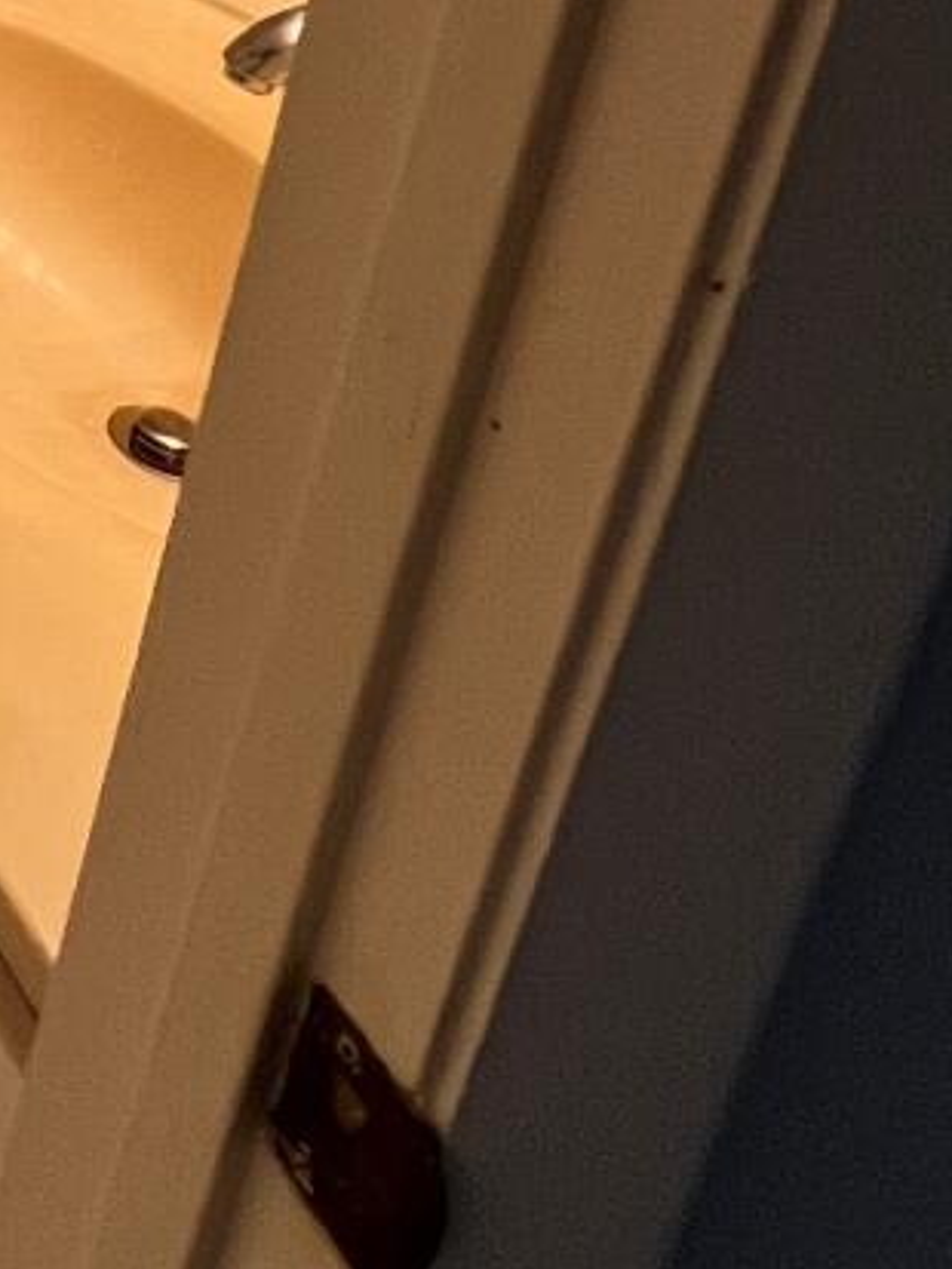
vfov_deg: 24.3
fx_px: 2309
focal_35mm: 63
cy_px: -618
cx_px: -1192
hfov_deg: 15.6
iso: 200
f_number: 1.8
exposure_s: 1/120
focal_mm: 1.57
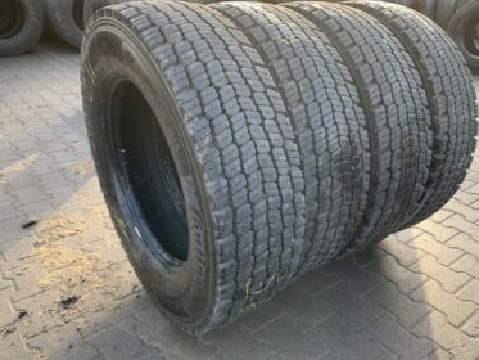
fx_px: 415
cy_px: 172
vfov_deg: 46.8
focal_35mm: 30
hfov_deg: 59.7
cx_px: 274
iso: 40
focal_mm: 4.25
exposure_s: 1/122
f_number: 1.8
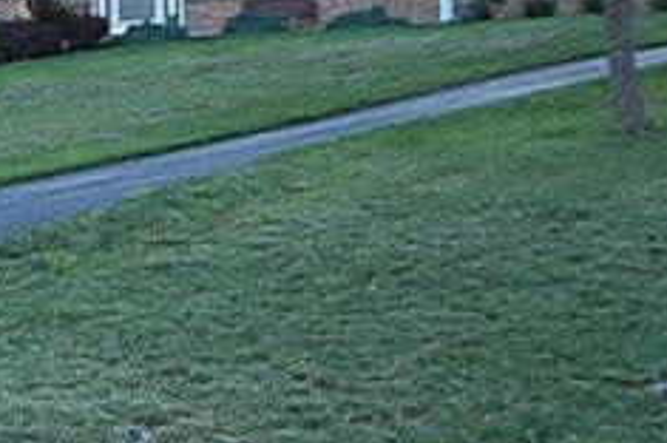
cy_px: 256
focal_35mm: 96
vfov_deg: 14.2
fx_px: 1776
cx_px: -332
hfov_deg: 18.8
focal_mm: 10
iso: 280
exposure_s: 1/125
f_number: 5.6
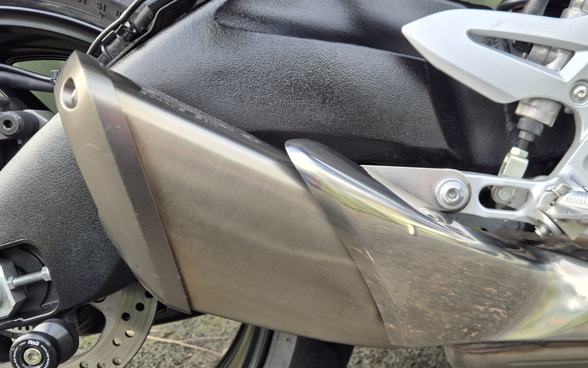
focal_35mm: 36
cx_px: 366
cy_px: 208
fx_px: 577
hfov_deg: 53.4
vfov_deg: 35.3
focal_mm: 5.4
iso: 32
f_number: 1.8
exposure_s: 1/180
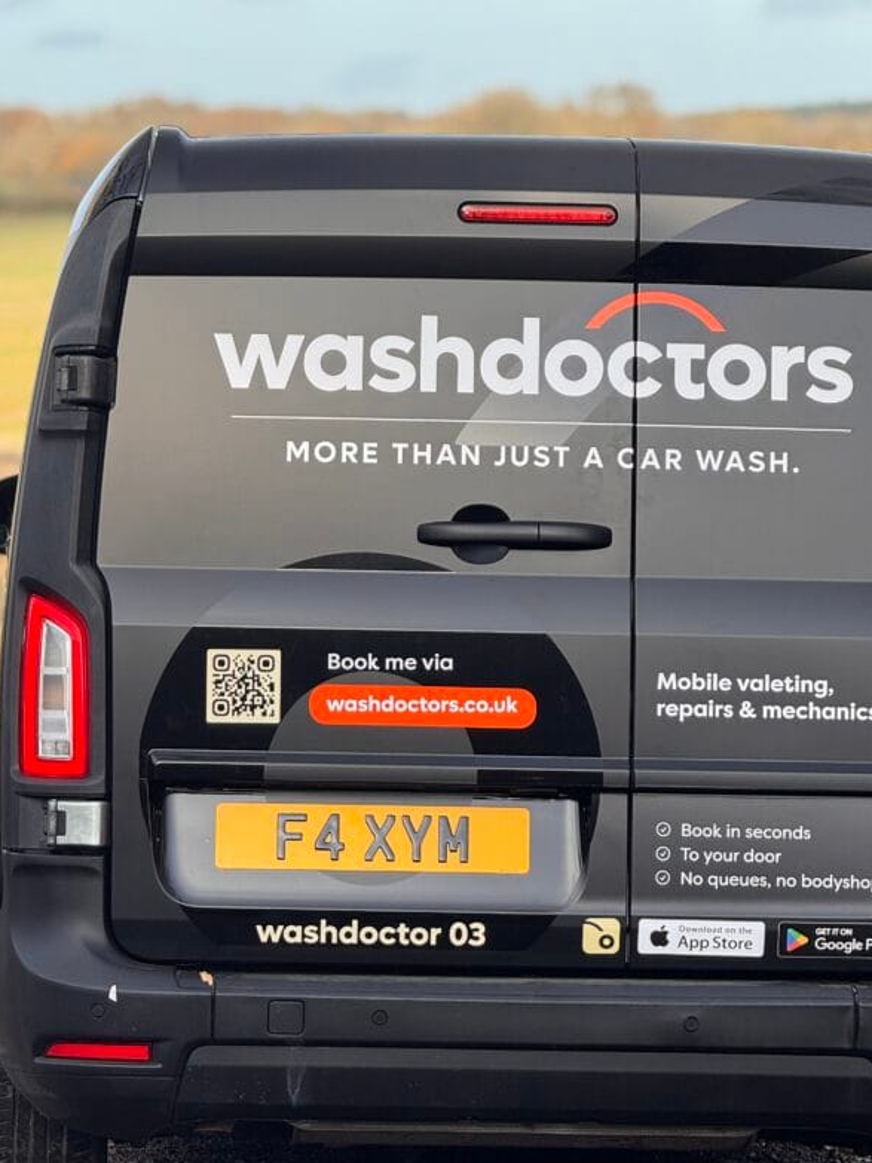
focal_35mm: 157
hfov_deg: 9.5
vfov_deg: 12.6
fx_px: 5275
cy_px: 618
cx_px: 401
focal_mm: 15.66
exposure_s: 1/333
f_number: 2.8
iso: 50
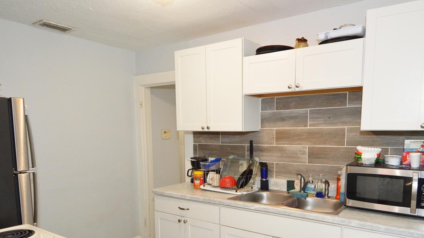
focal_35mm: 24
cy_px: 165
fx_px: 270
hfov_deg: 76.2
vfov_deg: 46.6
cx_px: 227
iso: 900
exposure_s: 1/60
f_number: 4
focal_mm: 12
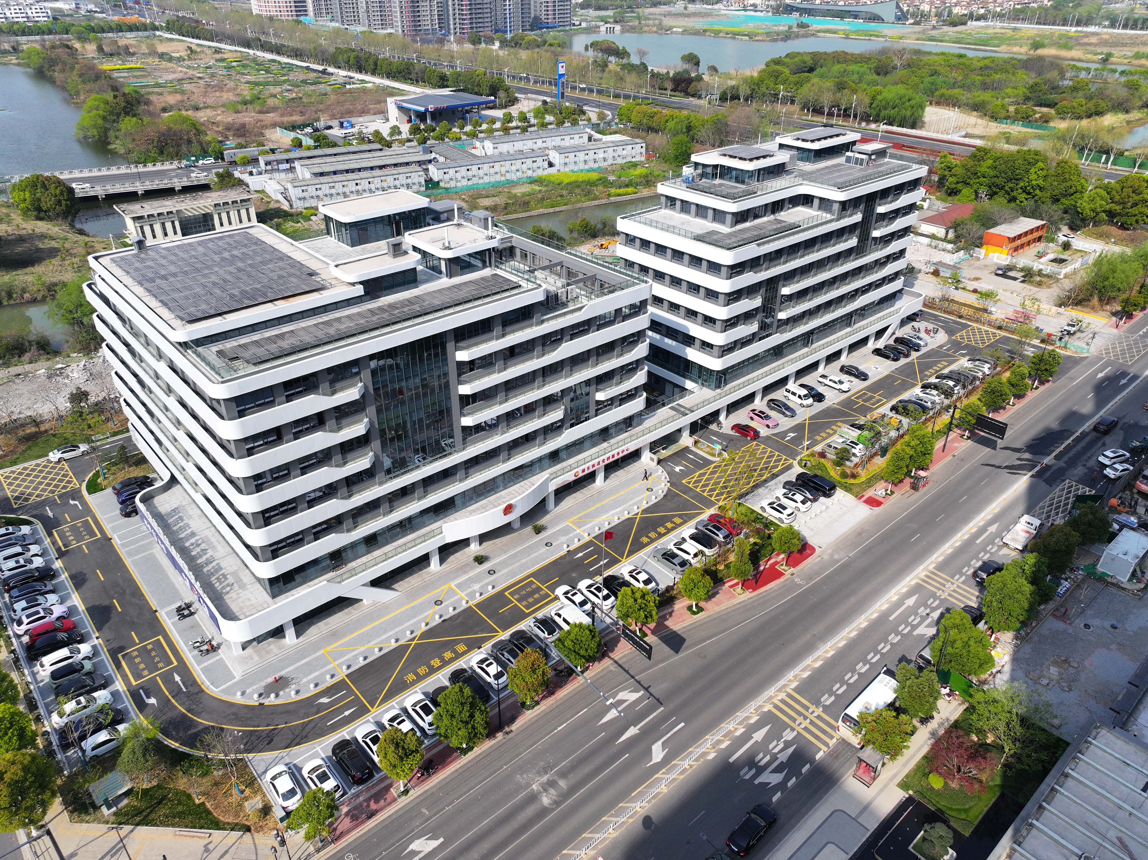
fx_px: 796
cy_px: 430
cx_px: 574
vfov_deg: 56.8
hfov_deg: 71.6
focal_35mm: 24
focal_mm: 12.29
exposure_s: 1/1600
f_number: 2.8
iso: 120
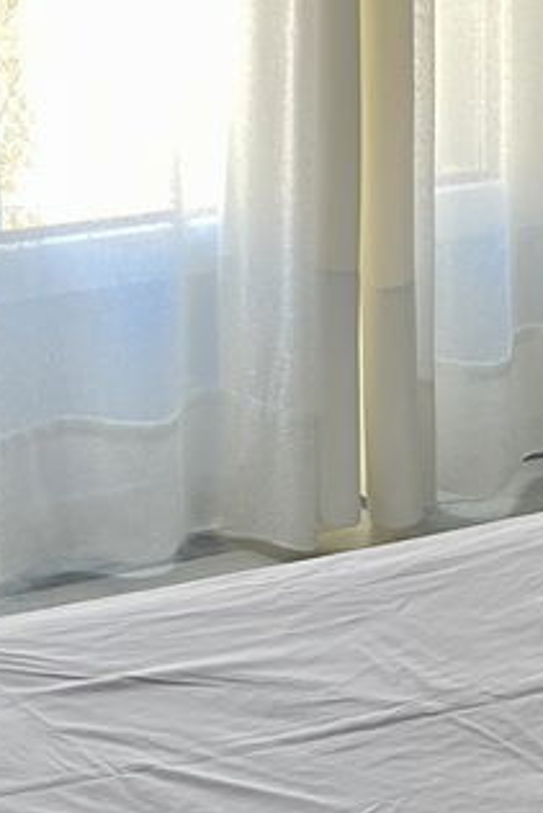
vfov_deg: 14.9
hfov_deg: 9.9
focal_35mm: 137
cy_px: 512
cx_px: 664
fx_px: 3096
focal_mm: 5.1
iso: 125
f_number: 1.6
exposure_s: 1/91
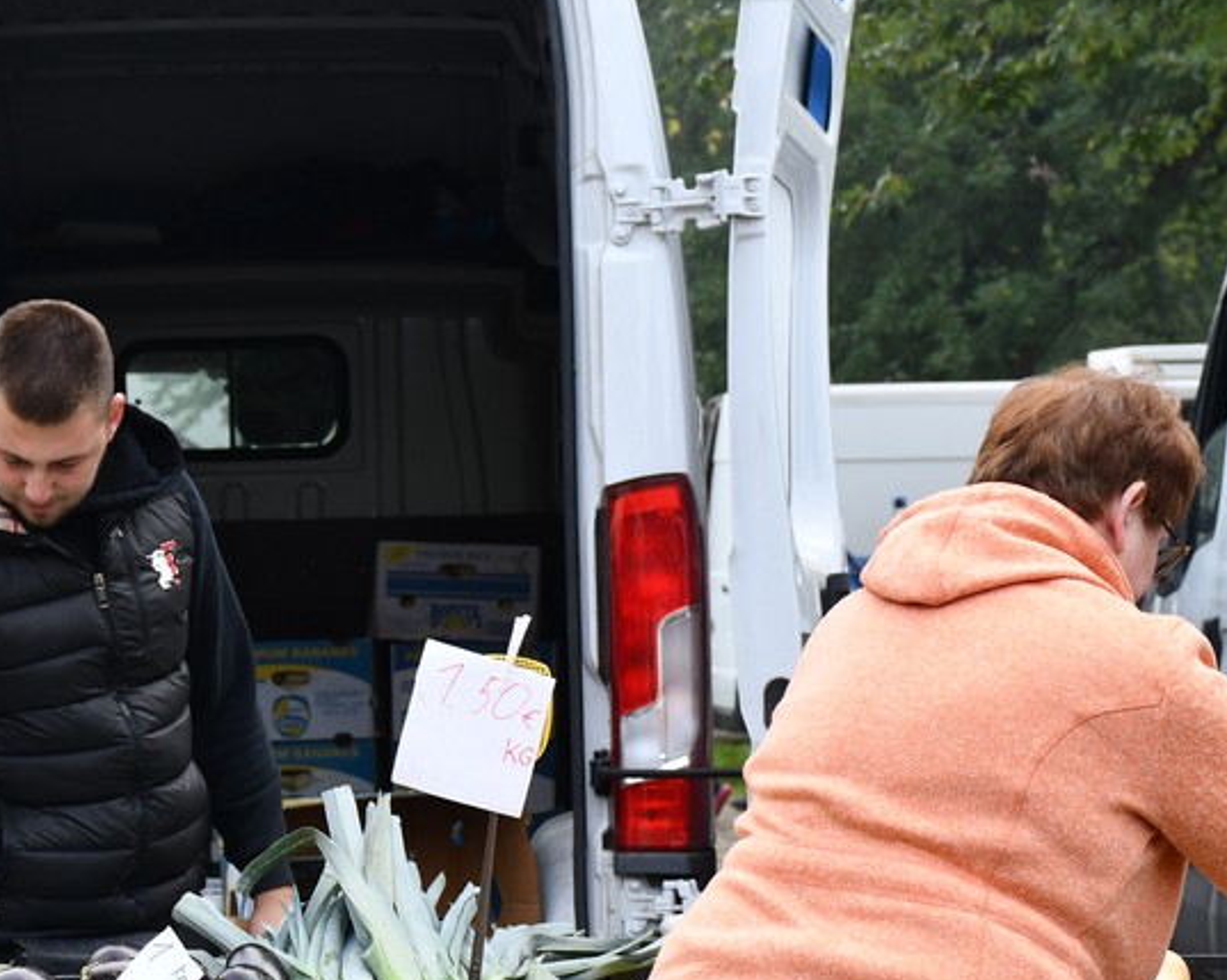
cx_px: 391
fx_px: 4355
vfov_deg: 12.8
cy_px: 732
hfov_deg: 16.0
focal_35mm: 120
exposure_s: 1/250
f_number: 5.6
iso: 360
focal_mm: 45
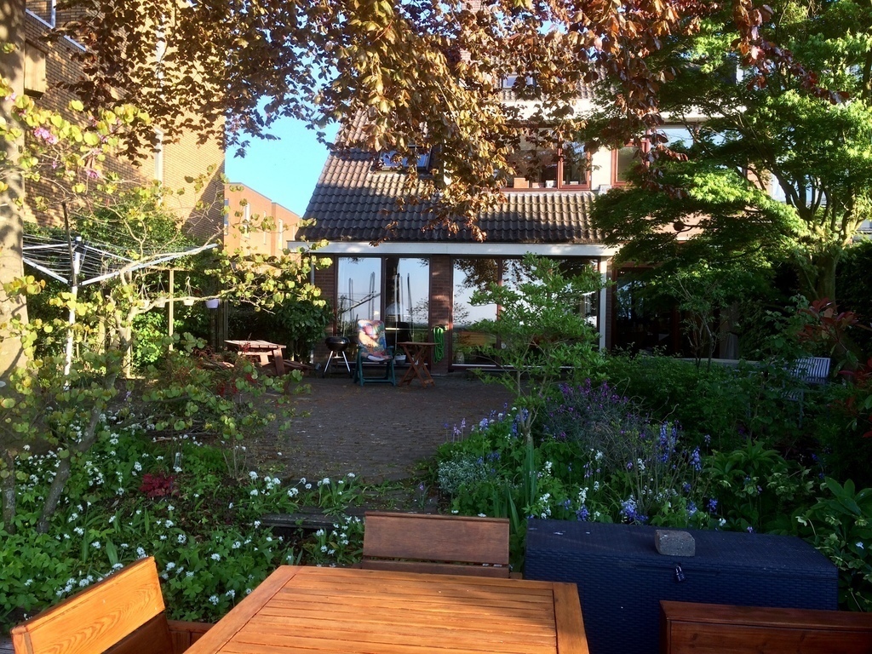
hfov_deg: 61.7
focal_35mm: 29
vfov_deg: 48.2
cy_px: 327
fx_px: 731
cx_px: 436
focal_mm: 4.15
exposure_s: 1/250
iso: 32
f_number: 2.2
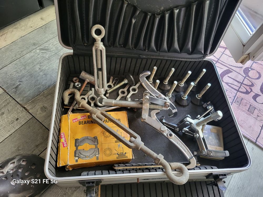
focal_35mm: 26
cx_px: 132
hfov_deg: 67.3
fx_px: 198
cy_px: 98
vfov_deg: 53.1
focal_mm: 5.4
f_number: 1.8
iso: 250
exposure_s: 1/50
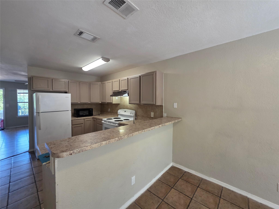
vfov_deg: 89.9
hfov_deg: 106.2
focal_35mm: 13
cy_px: 104
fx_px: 105
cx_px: 140
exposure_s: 1/120
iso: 125
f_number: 1.9
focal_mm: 2.2
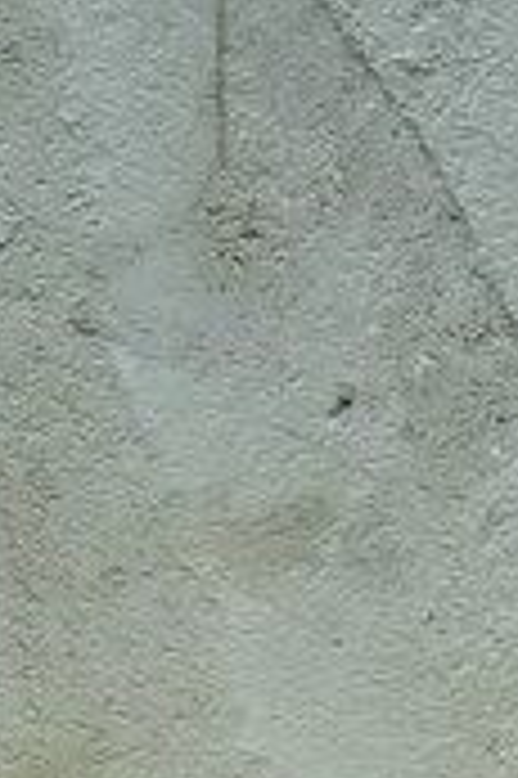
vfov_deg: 5.2
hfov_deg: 3.8
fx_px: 7807
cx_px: 338
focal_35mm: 361
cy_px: 2766
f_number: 4
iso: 2500
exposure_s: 1/50
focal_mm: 32.5
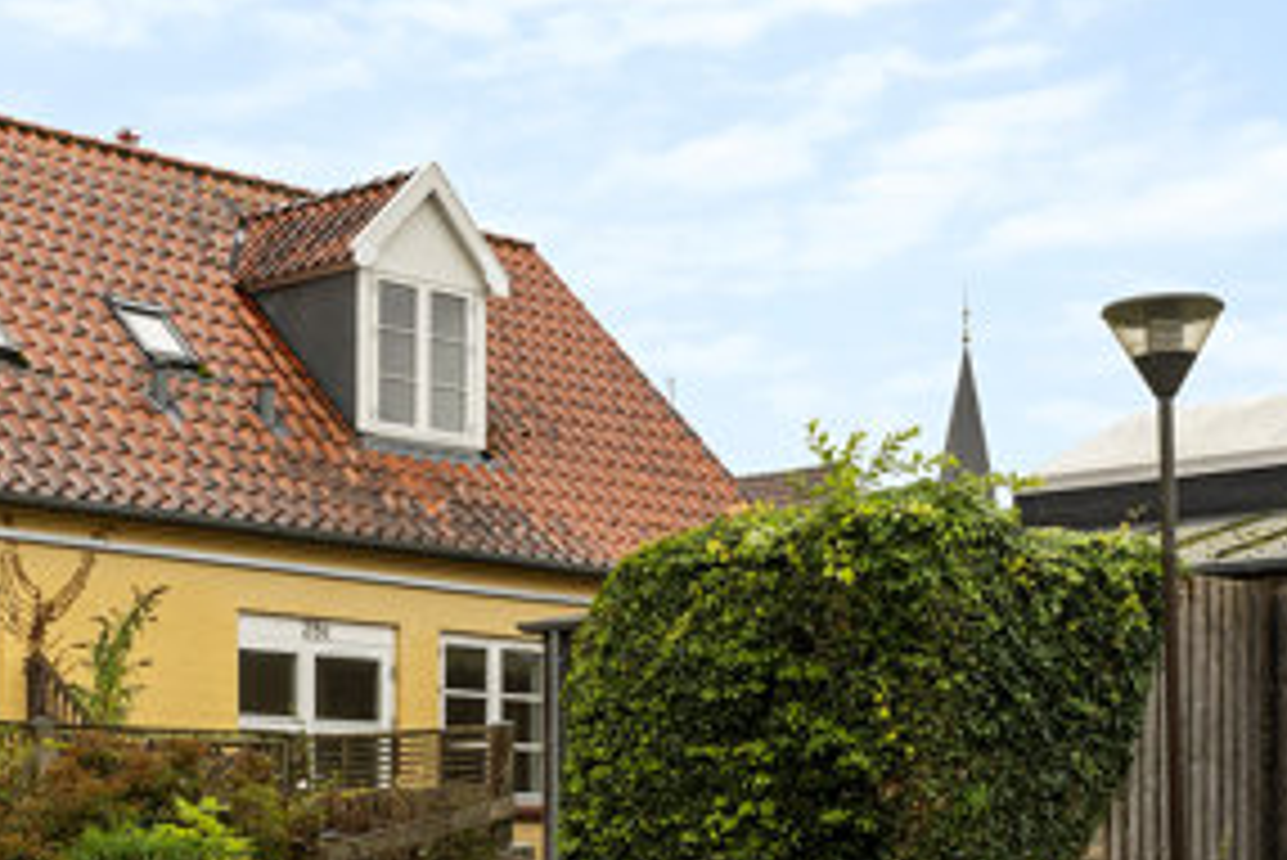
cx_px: 648
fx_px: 2362
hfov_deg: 30.5
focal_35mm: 66
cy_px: 558
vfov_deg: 20.6
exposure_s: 1/160
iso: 500
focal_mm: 21
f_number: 7.1
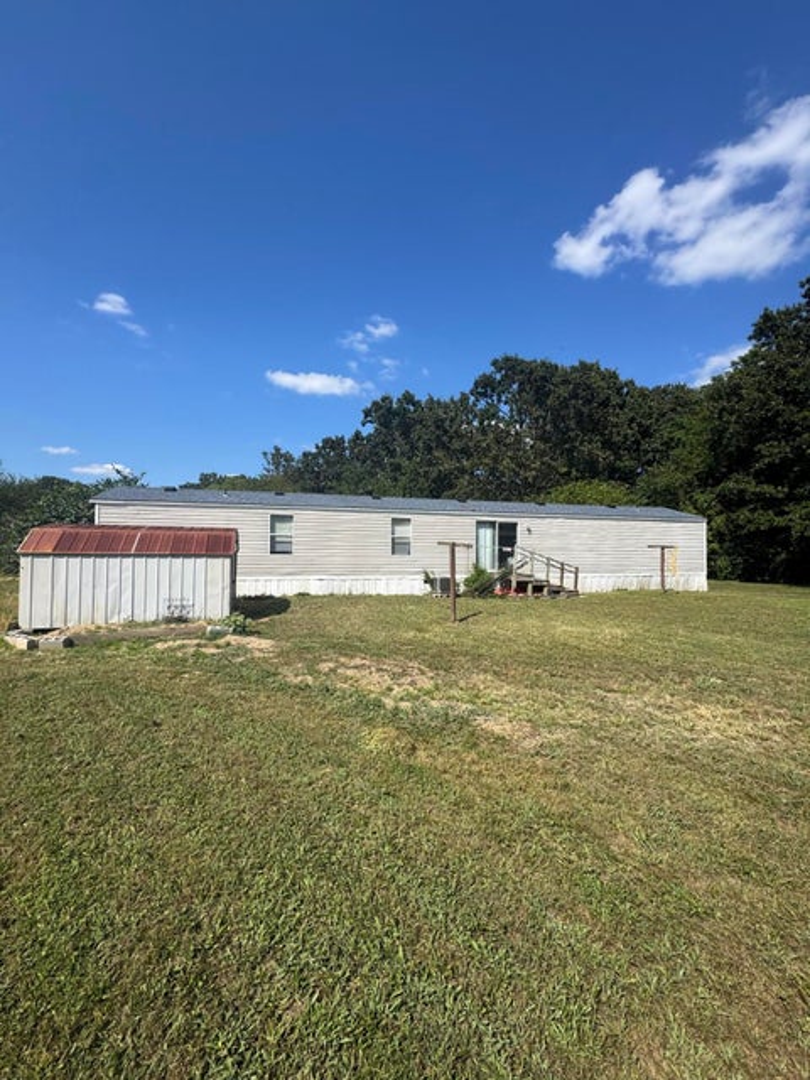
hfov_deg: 85.7
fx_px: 437
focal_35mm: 14
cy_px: 540
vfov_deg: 102.1
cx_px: 405
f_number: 2.2
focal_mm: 2.22
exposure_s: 1/2146
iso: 50
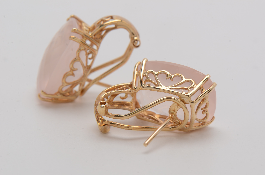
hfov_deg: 16.1
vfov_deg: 10.7
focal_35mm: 128
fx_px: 937
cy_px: 88
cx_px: 132
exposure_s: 1/125
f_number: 20
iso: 200
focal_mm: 85
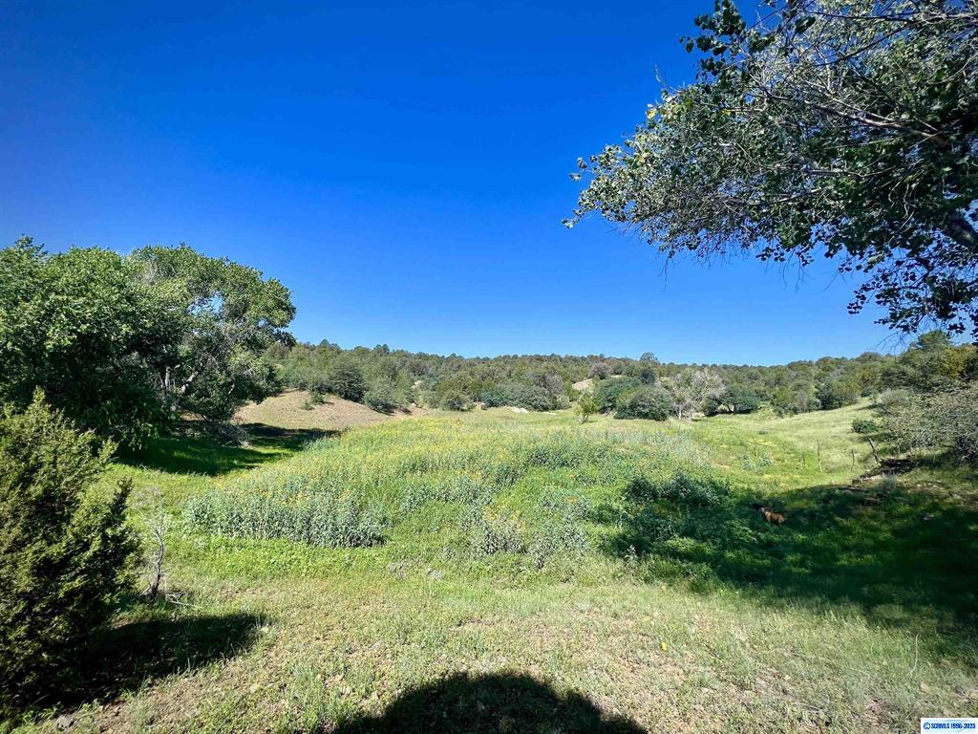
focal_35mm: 13
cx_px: 489
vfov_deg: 89.9
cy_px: 367
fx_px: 367
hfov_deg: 106.2
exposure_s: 1/1357
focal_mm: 1.57
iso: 32
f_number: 1.8
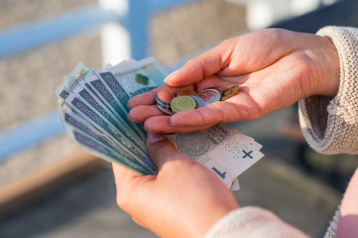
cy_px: 119
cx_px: 179
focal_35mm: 50
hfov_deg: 39.6
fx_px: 497
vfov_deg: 27.0
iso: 400
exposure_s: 1/2000
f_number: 3.5
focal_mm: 50
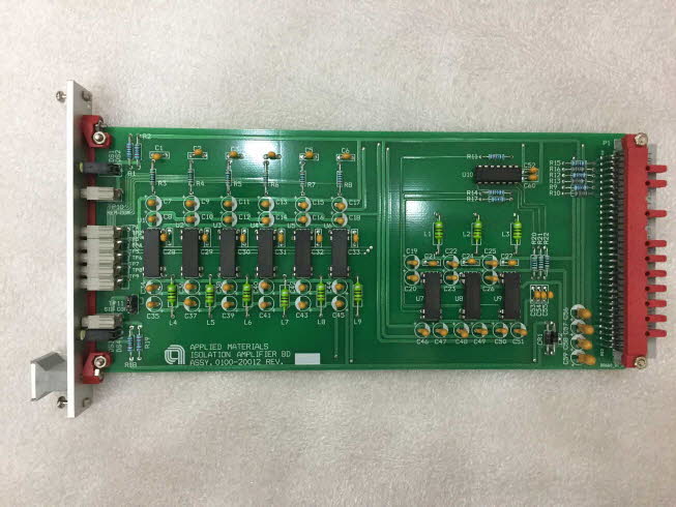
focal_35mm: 29
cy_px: 254
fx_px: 566
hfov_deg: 61.7
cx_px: 338
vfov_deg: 48.2
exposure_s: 1/30
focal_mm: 4.15
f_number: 2.2
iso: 200
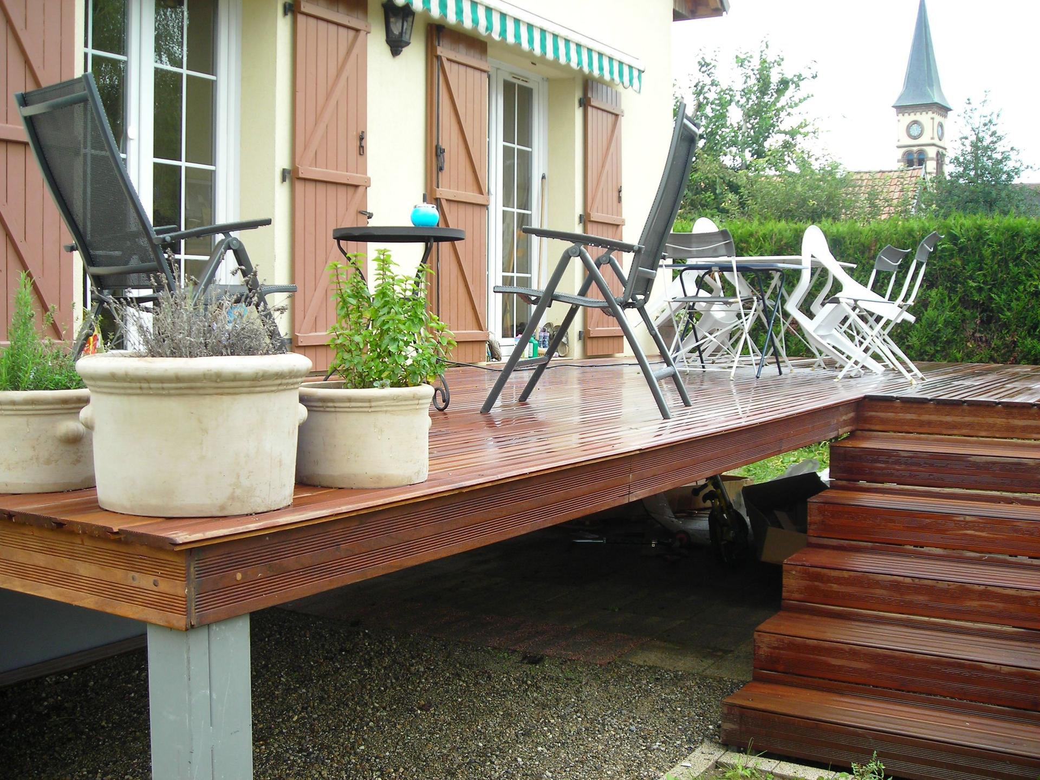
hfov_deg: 49.0
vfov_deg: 37.7
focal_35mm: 38
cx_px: 520
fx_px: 1142
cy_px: 390
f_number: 3.2
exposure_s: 1/75.5
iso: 50
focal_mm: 6.3
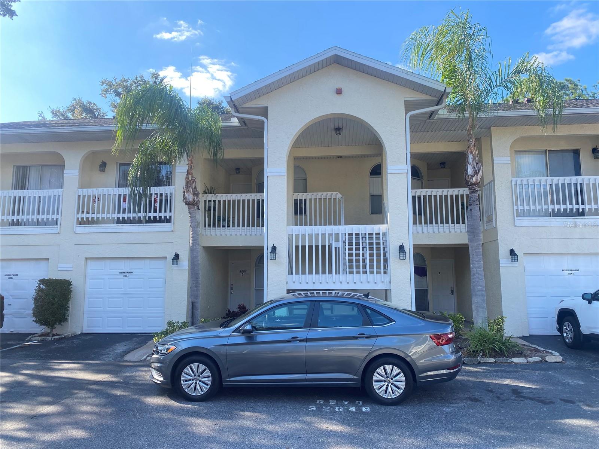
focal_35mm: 26
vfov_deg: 53.1
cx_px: 300
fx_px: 450
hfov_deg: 67.3
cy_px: 224
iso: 32
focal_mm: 4.25
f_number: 1.8
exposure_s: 1/439
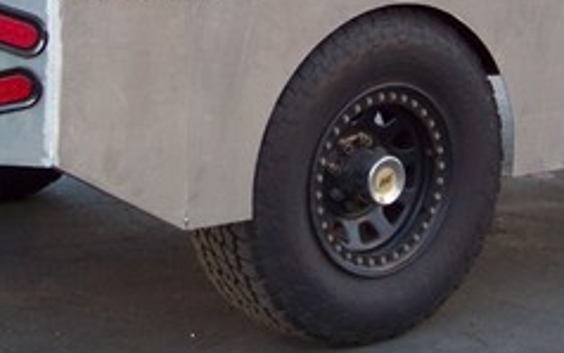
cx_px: 389
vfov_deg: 11.7
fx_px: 1722
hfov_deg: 18.5
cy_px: 60
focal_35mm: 112
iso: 72
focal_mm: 5.85
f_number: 2.8
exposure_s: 1/60
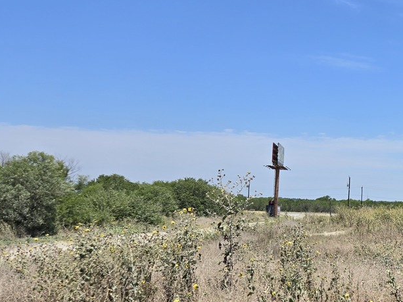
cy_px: 171
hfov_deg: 31.4
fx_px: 629
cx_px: 446
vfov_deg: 27.0
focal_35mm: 54
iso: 25
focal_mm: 5.4
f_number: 1.8
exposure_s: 1/2252
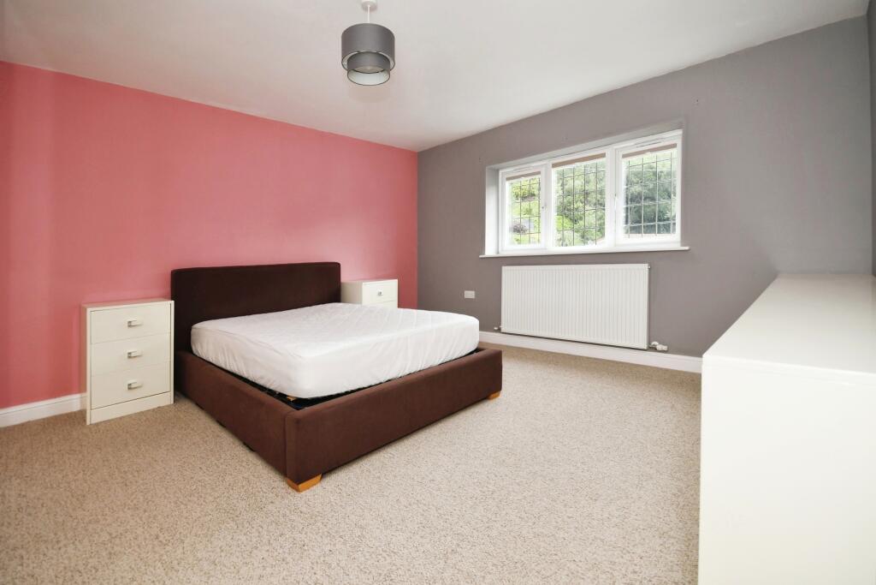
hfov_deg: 100.4
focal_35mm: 15
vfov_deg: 77.3
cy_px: 292
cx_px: 438
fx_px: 365
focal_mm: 10
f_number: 8
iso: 400
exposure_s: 1/60
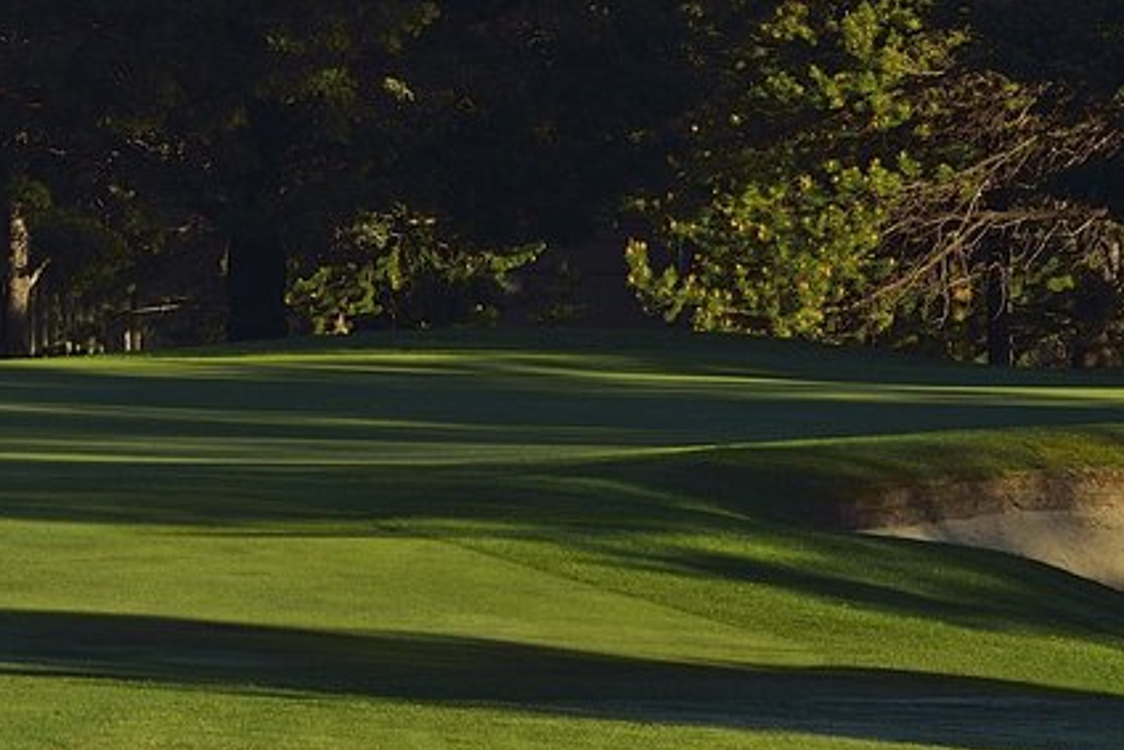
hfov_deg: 2.7
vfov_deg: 1.8
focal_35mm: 772
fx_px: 24110
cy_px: -351
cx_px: -692
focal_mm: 160
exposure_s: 1/500
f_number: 11
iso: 250
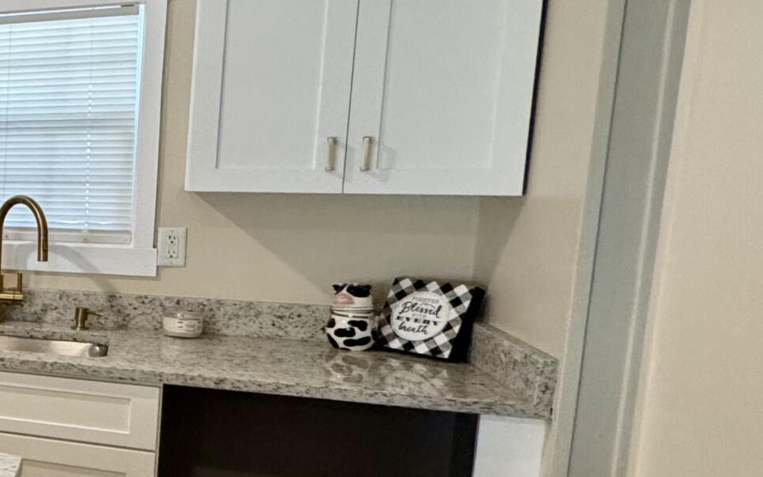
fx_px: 957
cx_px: -412
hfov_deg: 27.5
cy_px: 262
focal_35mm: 46
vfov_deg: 28.0
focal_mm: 2.22
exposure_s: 1/120
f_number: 2.2
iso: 320
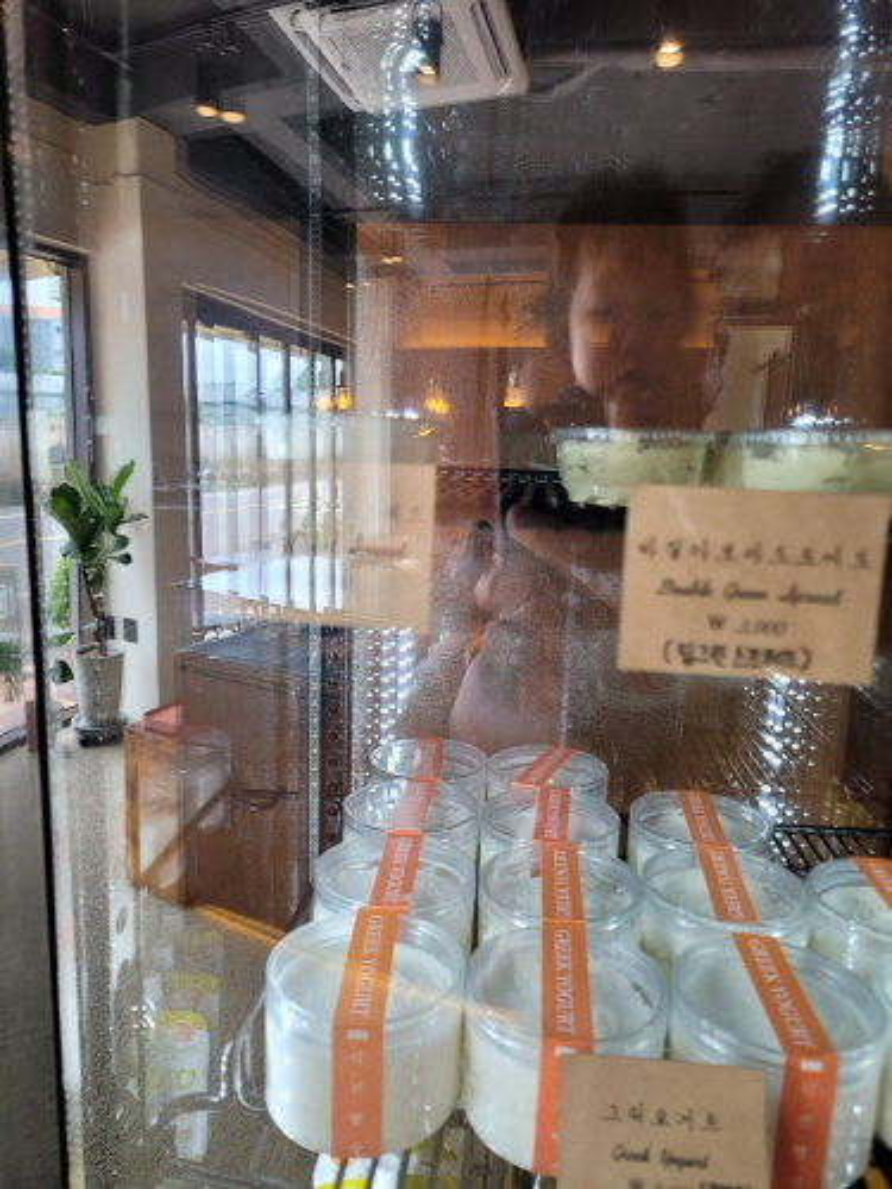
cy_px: 594
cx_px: 446
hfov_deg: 53.1
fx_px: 893
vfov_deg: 67.3
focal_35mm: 26
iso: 125
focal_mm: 5.4
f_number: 1.8
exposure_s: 1/120
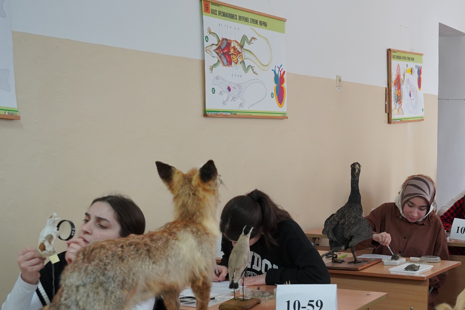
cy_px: 269
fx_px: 777
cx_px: 423
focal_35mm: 60
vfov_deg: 22.1
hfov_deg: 31.7
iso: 2000
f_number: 4
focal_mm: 31.6
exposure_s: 1/160
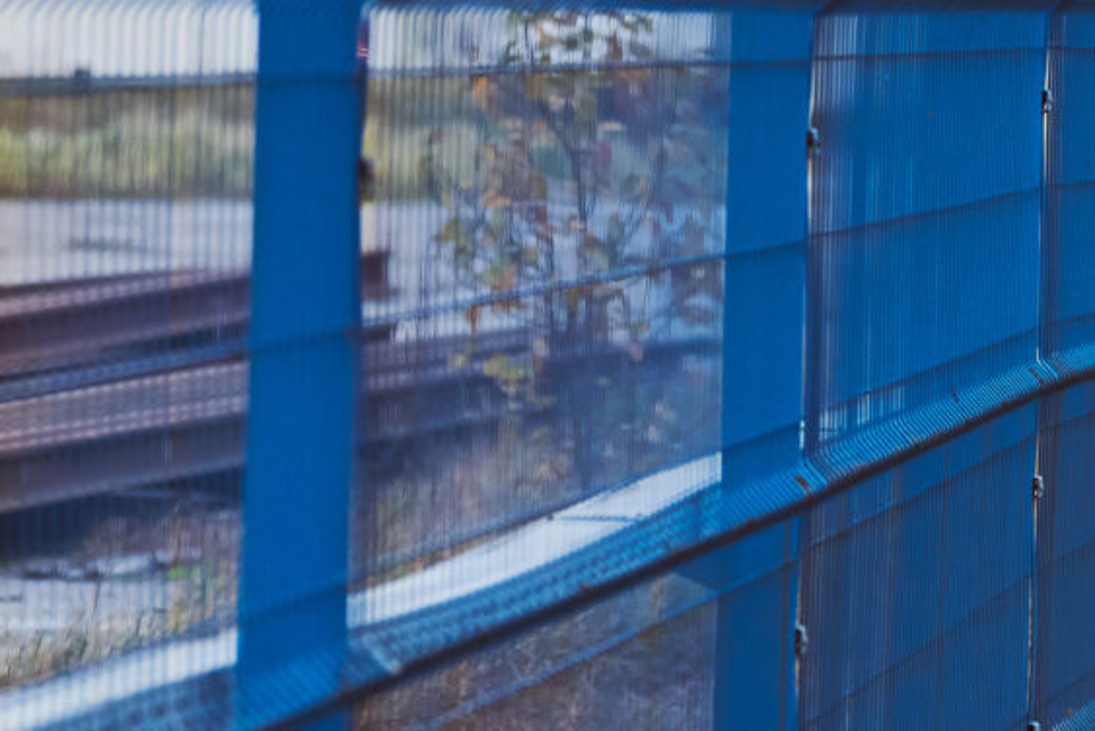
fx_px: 9403
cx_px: 702
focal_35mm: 309
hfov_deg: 6.7
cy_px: -56
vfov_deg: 4.4
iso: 640
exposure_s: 1/80
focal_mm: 85
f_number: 2.8
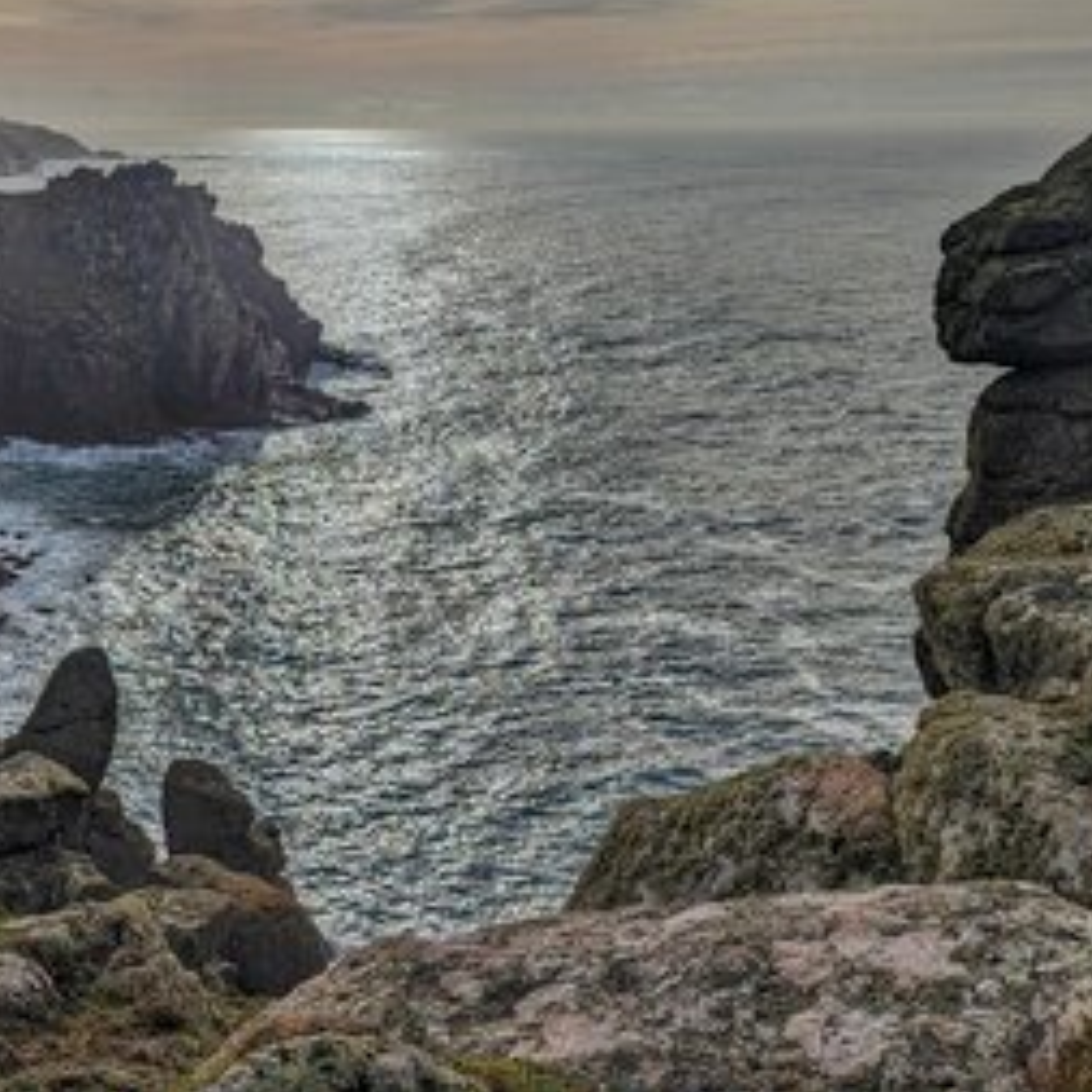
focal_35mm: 45
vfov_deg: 36.3
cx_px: 367
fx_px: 1606
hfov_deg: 37.2
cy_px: 227
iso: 52
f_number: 1.85
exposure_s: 1/18868
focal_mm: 6.81
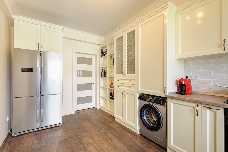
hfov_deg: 96.8
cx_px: 114
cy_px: 76
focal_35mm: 16
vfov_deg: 73.6
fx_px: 101
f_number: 10
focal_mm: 16
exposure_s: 1/4
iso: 200
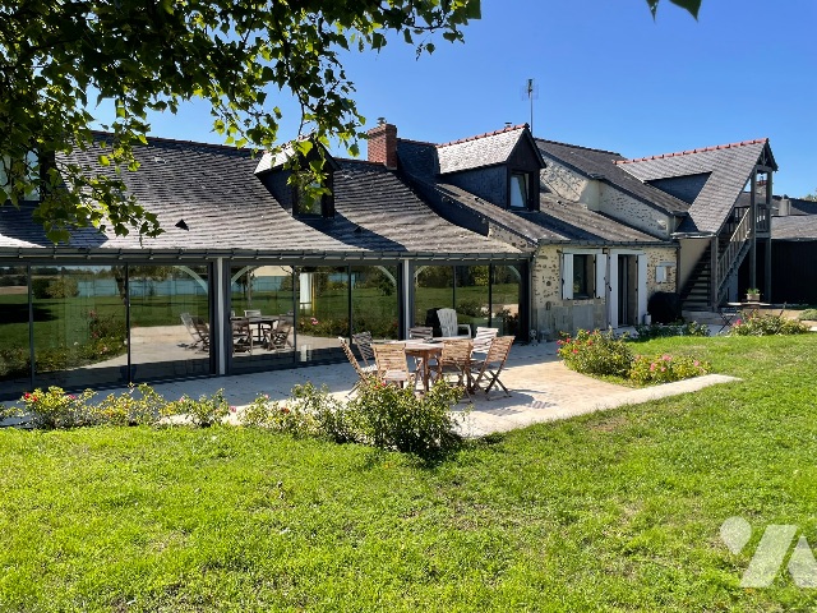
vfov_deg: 53.1
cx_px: 408
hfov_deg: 67.3
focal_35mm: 26
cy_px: 306
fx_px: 614
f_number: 1.6
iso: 32
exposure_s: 1/2398
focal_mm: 4.2
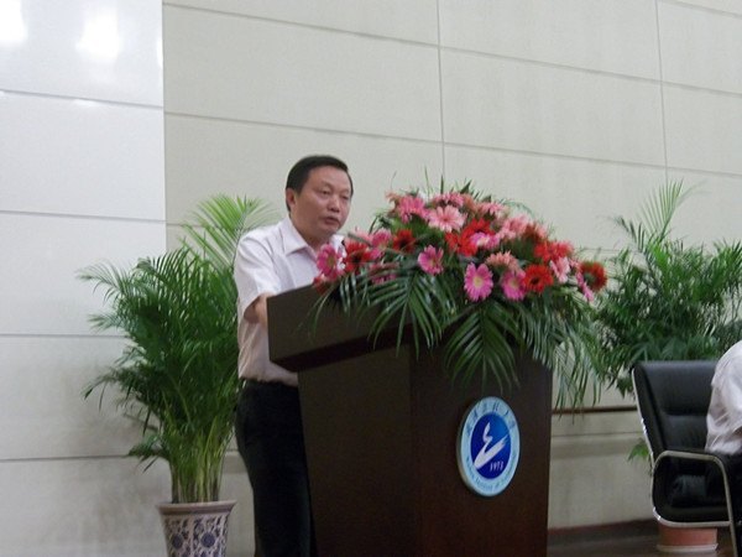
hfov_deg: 27.4
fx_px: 1522
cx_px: 371
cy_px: 278
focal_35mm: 71
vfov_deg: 20.7
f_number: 5.9
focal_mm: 12.7
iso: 317
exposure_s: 1/10
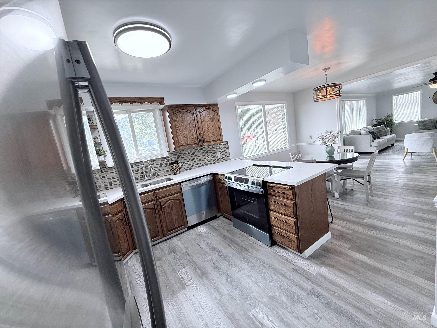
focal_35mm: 14
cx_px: 218
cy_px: 164
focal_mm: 2.22
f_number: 2.2
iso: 125
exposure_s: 1/120
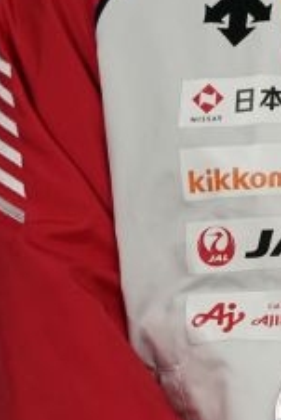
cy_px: 138
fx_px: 24840
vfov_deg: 1.0
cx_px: 411
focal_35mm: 2125
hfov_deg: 0.6
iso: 2000
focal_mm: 400
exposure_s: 1/500
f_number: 2.8
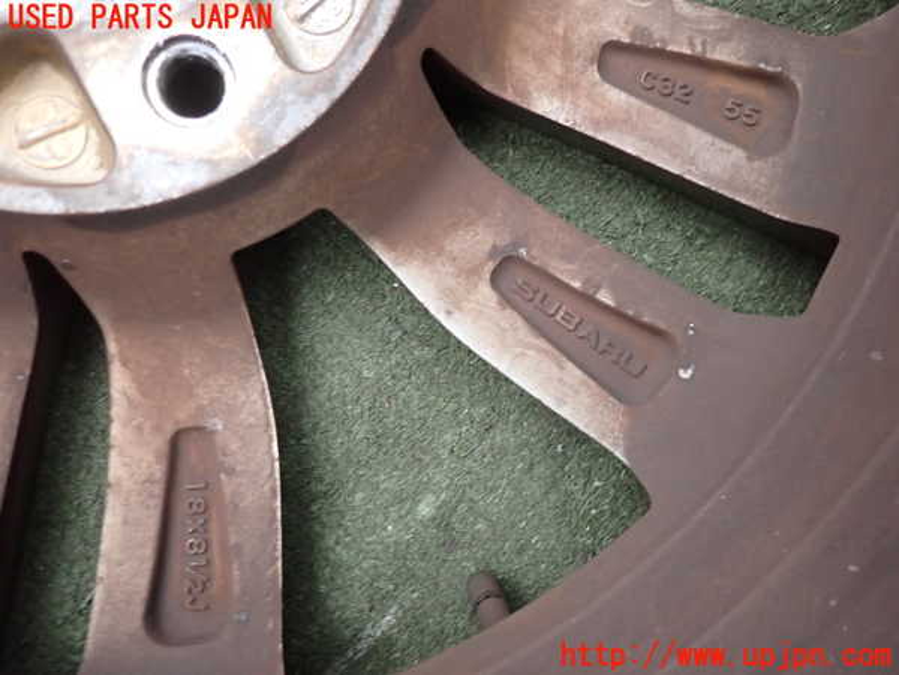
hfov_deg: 69.4
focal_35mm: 25
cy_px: 338
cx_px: 450
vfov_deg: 54.9
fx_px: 649
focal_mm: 4.5
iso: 500
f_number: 2
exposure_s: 1/30
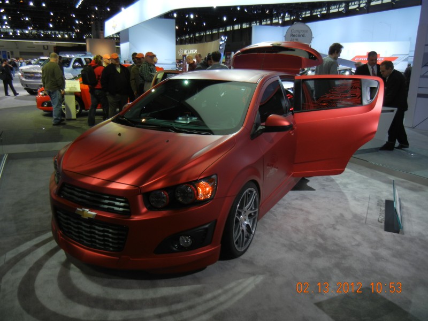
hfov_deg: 60.0
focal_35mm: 30
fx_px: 371
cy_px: 160
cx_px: 214
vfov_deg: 46.8
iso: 160
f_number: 3.5
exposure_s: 1/69.2
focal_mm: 5.4
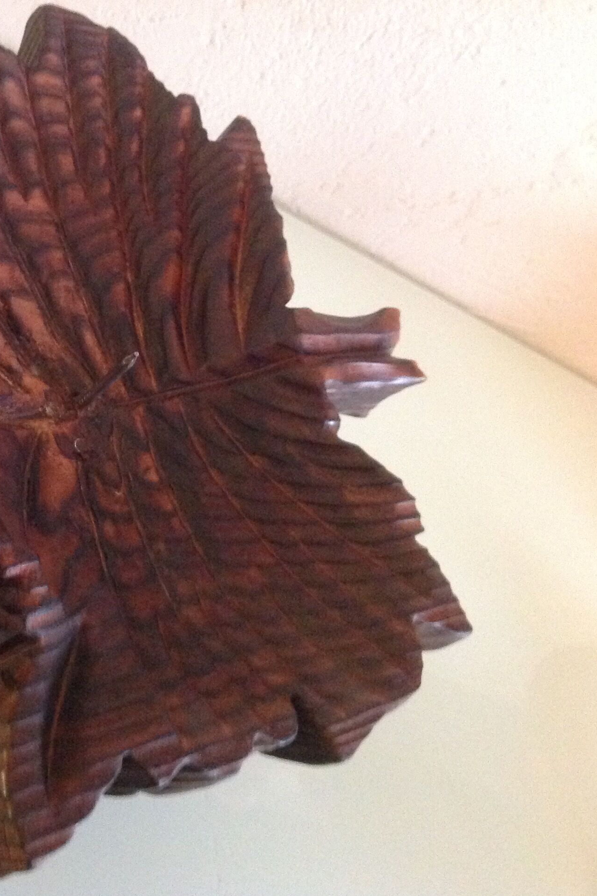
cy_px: 450
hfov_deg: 26.3
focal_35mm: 49
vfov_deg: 40.3
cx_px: 20
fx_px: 1219
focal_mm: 4.28
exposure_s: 1/17
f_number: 2.4
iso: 640
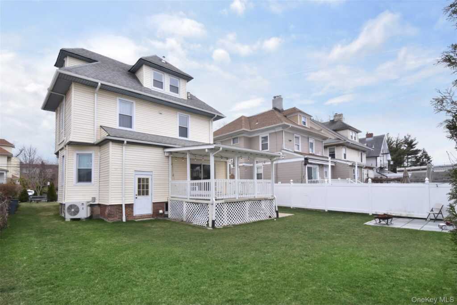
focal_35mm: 16
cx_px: 228
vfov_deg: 72.1
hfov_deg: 95.0
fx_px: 209
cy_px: 152
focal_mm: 11
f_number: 16
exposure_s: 1/200
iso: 640
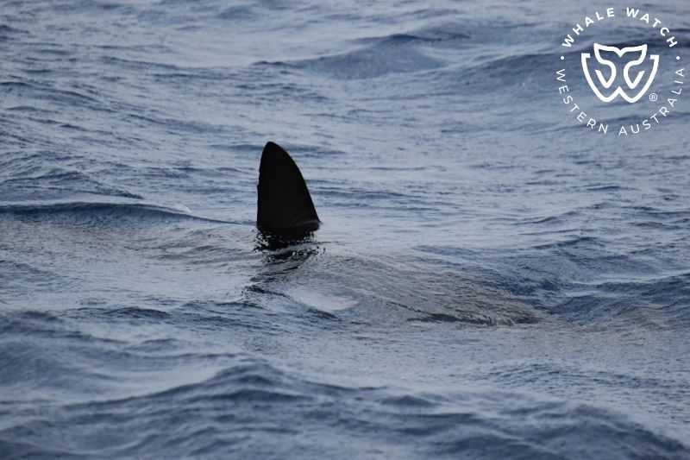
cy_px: 230
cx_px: 345
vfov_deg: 2.3
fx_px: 11497
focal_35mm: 600
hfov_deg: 3.4
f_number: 6.3
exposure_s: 1/8000
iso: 1400
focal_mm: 600
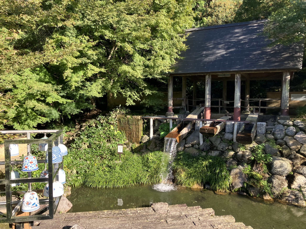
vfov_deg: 49.7
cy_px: 114
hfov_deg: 63.4
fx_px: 248
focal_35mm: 28
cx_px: 153
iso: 32
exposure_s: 1/315
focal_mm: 3.99
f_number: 1.8
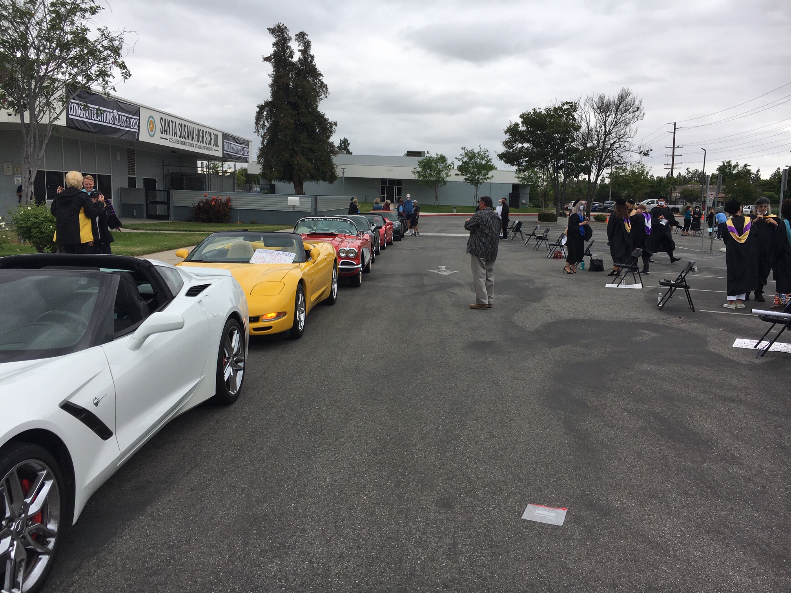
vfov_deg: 48.2
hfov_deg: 61.7
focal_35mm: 29
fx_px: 663
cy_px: 296
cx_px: 396
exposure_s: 1/855
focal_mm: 4.15
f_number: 2.2
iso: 25
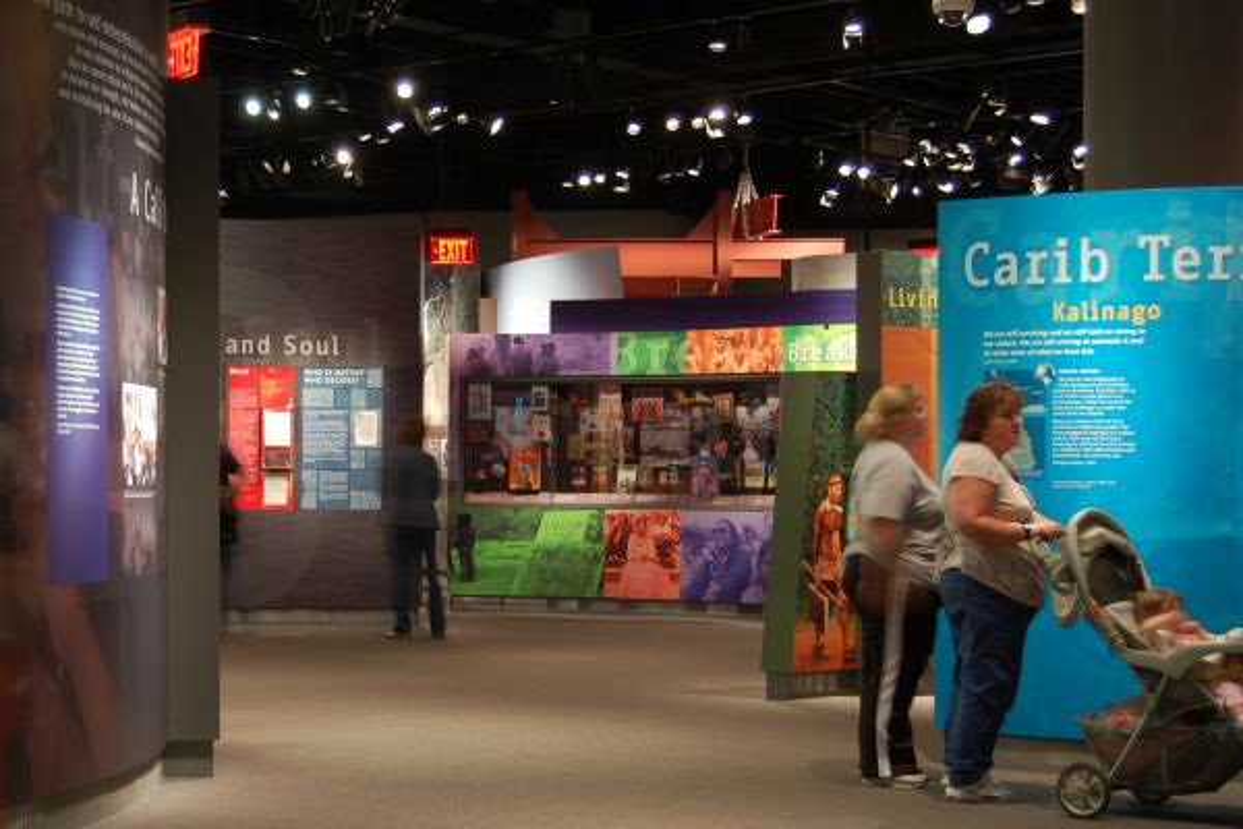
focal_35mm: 51
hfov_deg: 38.9
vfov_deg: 26.5
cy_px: 414
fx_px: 1761
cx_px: 622
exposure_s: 1.3
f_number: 4.5
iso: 200
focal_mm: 34
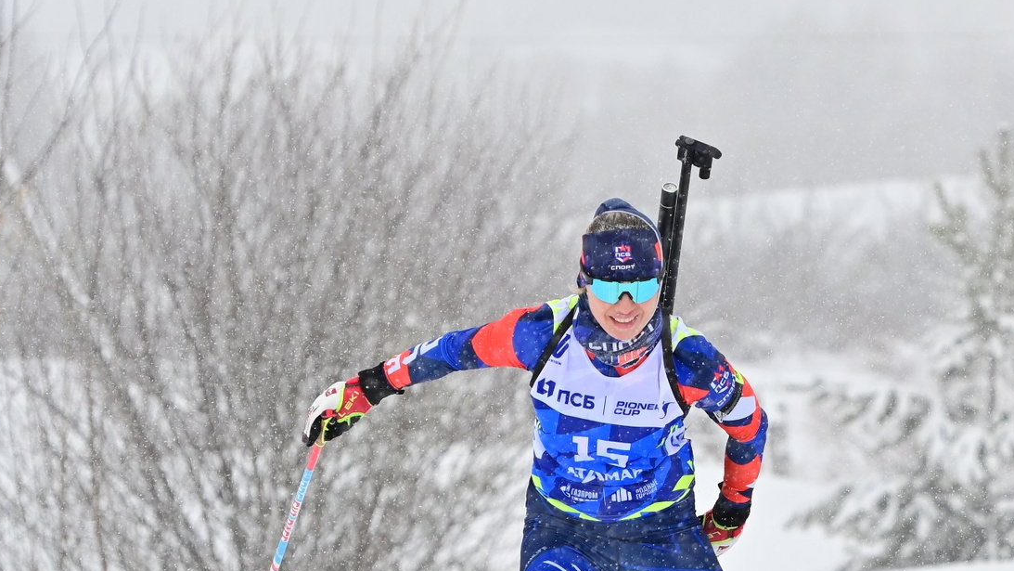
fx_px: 9895
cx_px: 906
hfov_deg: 5.9
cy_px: 432
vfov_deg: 3.3
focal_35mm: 368
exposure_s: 1/1600
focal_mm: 150
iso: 640
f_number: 5
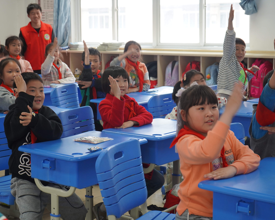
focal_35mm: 70
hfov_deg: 27.1
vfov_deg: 21.9
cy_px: 110
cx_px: 119
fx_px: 570
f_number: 5.6
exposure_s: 1/160
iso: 1250
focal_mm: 62
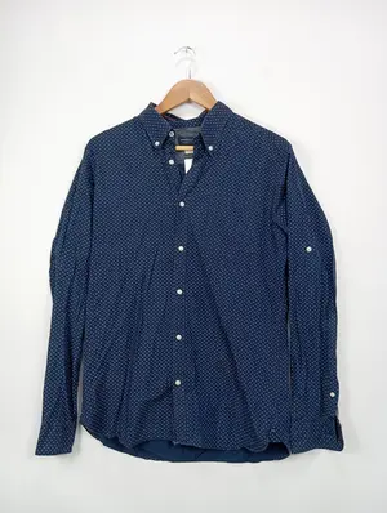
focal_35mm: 28
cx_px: 194
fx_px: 416
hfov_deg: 49.9
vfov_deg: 63.4
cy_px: 256
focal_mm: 4.22
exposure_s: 1/50
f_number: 1.8
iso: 65
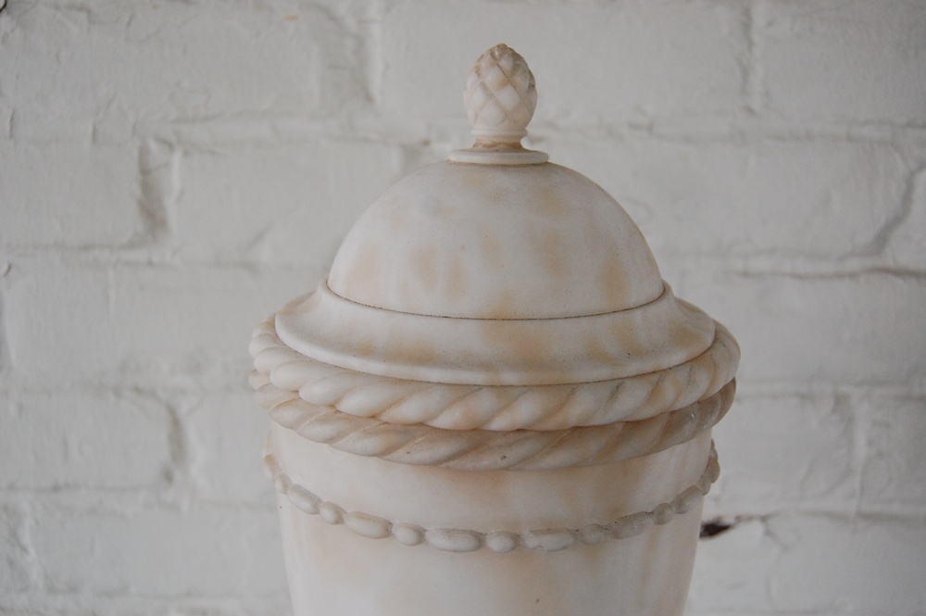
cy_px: 308
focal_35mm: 36
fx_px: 925
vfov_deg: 36.8
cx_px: 463
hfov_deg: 53.2
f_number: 5
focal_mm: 24
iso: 800
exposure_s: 1/100
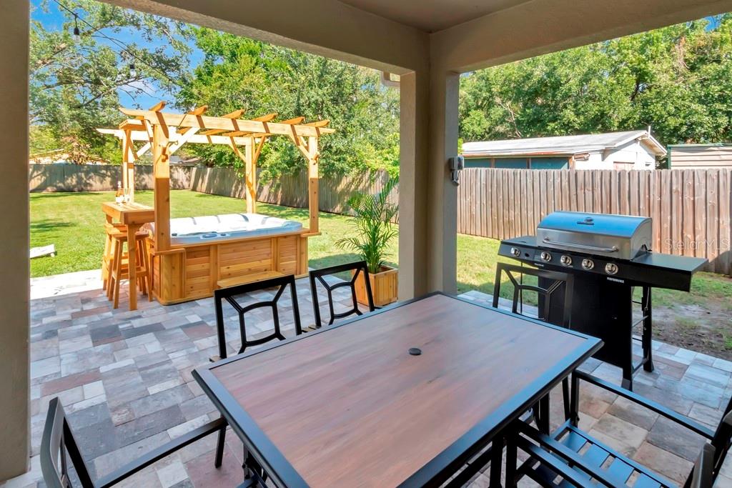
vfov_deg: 72.1
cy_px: 244
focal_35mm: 16
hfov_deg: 95.0
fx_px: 336
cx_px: 366
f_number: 11
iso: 640
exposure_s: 1/80
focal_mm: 11
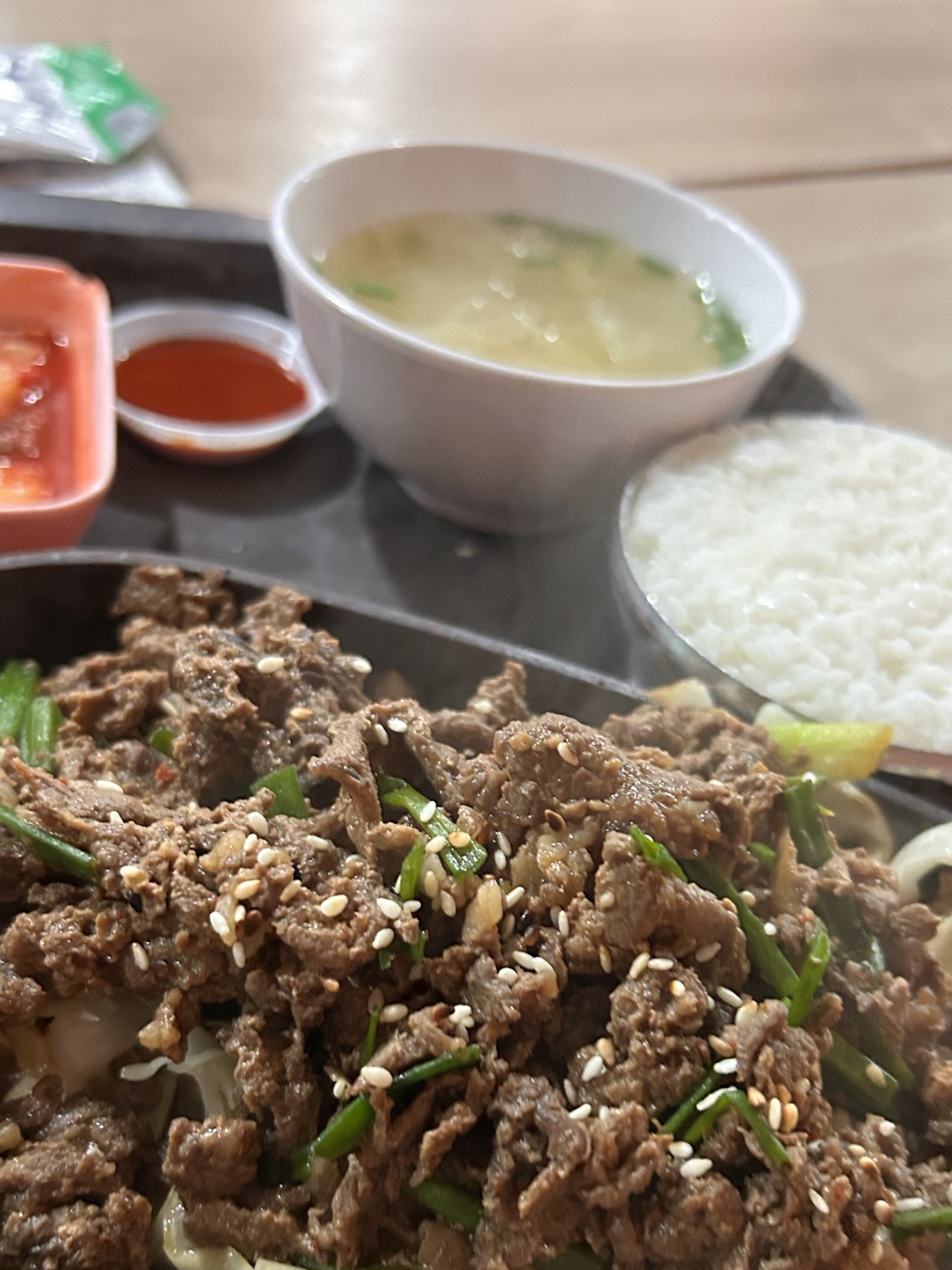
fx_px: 1320
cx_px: 514
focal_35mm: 36
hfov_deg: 39.6
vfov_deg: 50.7
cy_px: 816
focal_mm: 5.7
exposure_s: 1/33
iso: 400
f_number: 1.5
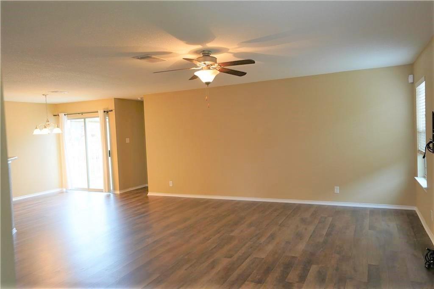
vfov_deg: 49.5
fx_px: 313
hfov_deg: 69.4
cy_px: 144
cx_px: 217
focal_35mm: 26
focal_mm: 26
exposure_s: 1/160
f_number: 3.5
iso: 1600
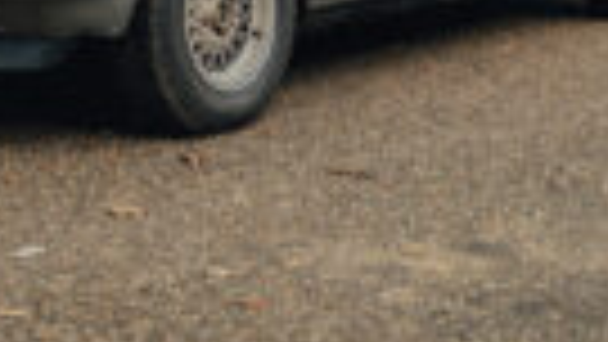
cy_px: -241
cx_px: 180
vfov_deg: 10.9
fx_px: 1698
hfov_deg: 20.2
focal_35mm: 105
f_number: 2.8
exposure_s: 1/350
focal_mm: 34.1
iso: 125
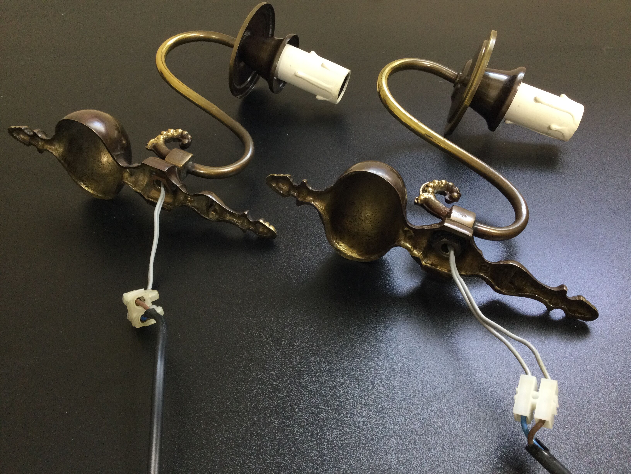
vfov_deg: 45.4
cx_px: 316
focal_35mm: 31
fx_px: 565
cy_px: 237
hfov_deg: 58.4
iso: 100
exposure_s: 1/33
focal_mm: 3.3
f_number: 2.4
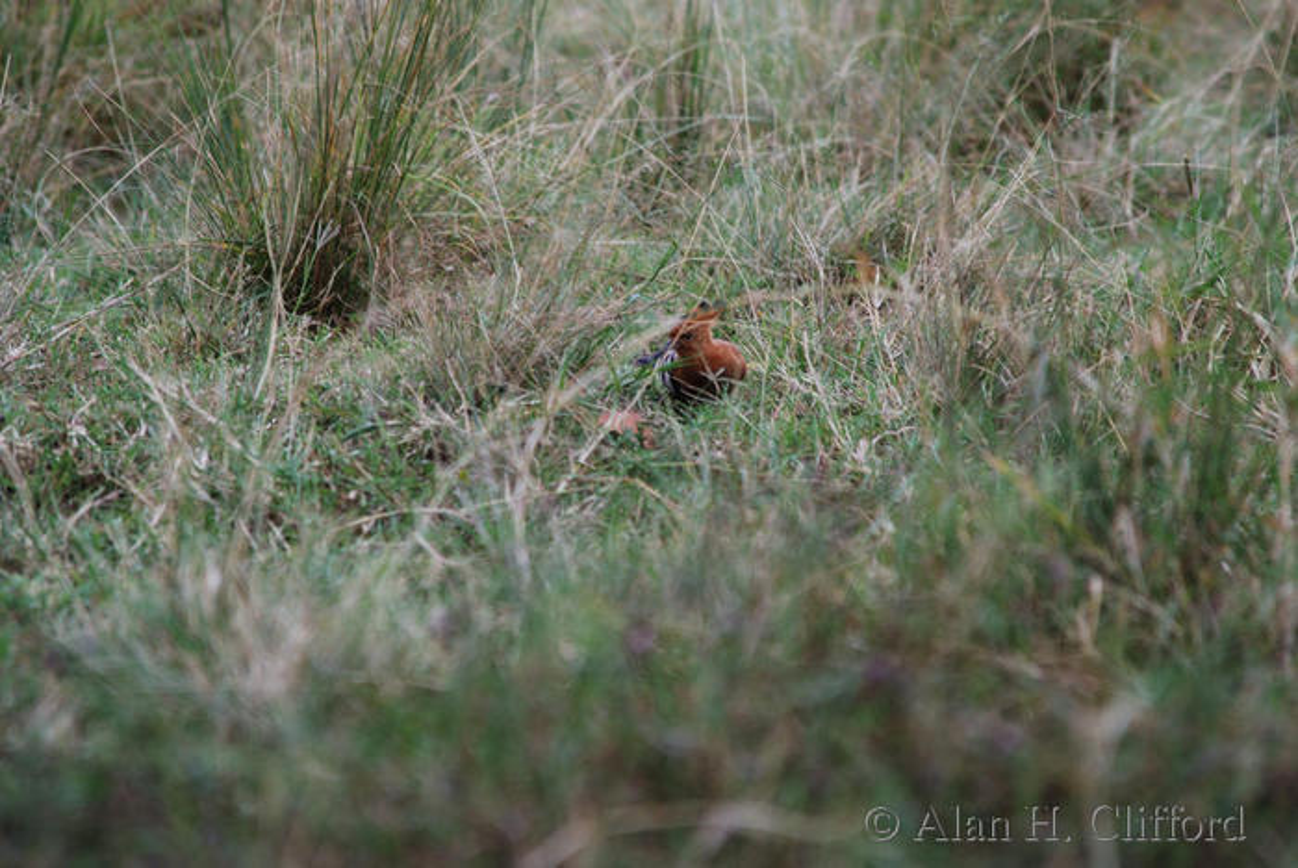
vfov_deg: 2.5
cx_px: 649
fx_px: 20027
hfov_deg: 3.7
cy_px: 434
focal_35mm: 555
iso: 100
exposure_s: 1/100
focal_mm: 370
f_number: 5.6
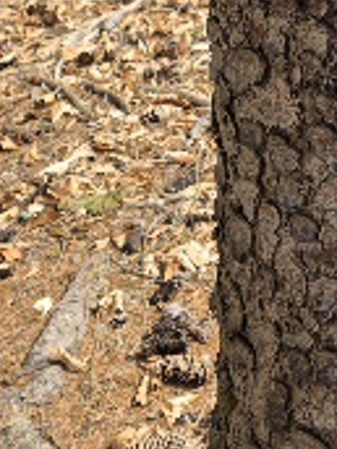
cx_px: 624
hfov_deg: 12.5
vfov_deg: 15.7
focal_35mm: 107
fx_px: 1389
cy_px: -355
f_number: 1.7
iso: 80
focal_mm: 6.3
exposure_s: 1/2500
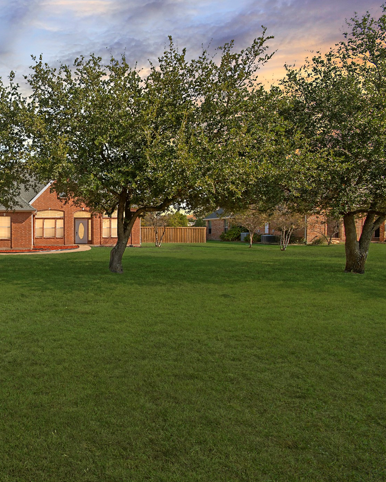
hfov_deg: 53.4
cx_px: 24
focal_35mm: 22
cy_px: 234
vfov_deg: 75.0
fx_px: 314
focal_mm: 10
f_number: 11
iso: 100
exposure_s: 1/125
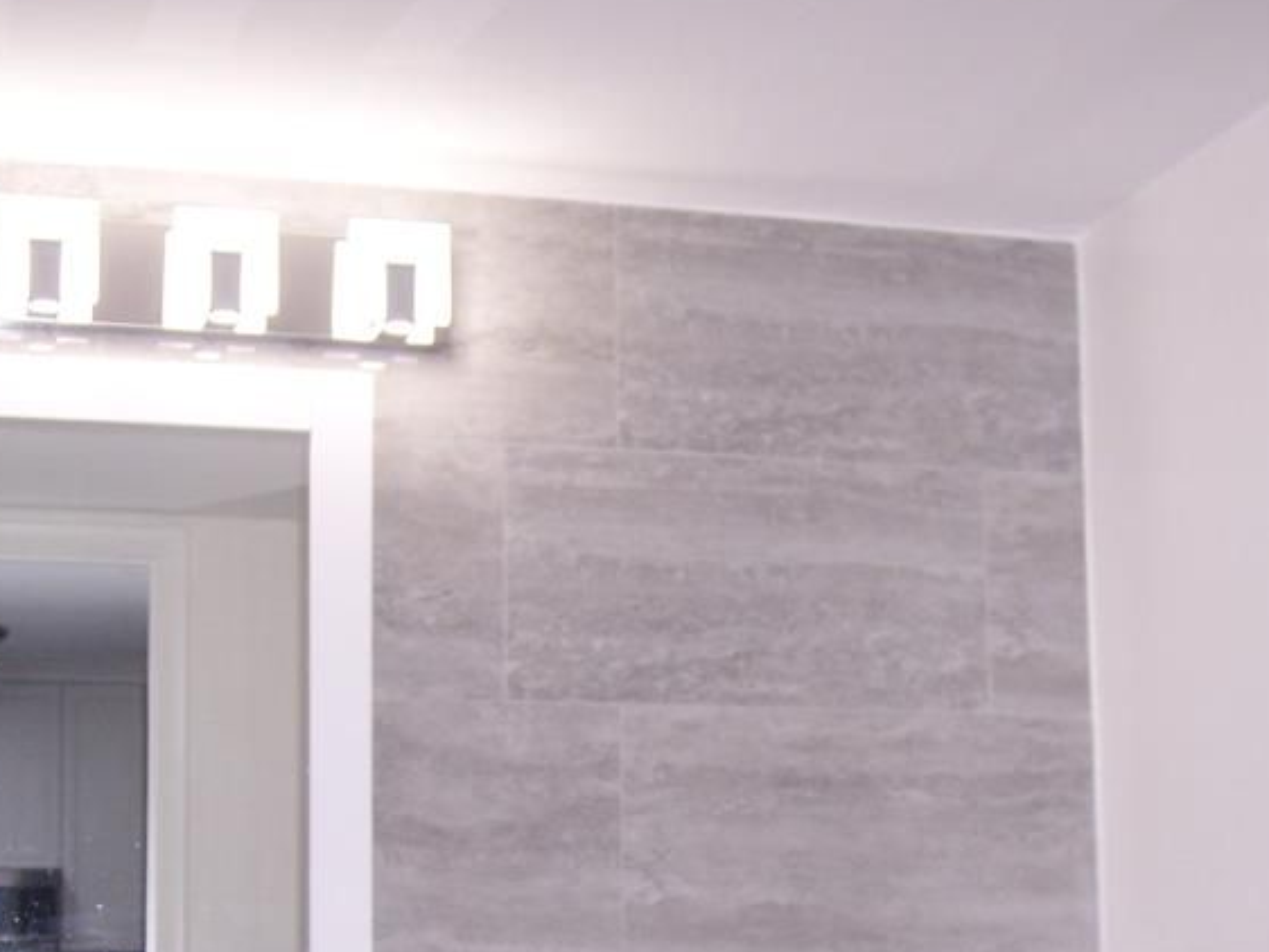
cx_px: 689
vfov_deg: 20.4
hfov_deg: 27.4
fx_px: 2604
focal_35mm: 71
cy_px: 796
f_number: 2.8
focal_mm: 8
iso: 100
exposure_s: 1/60
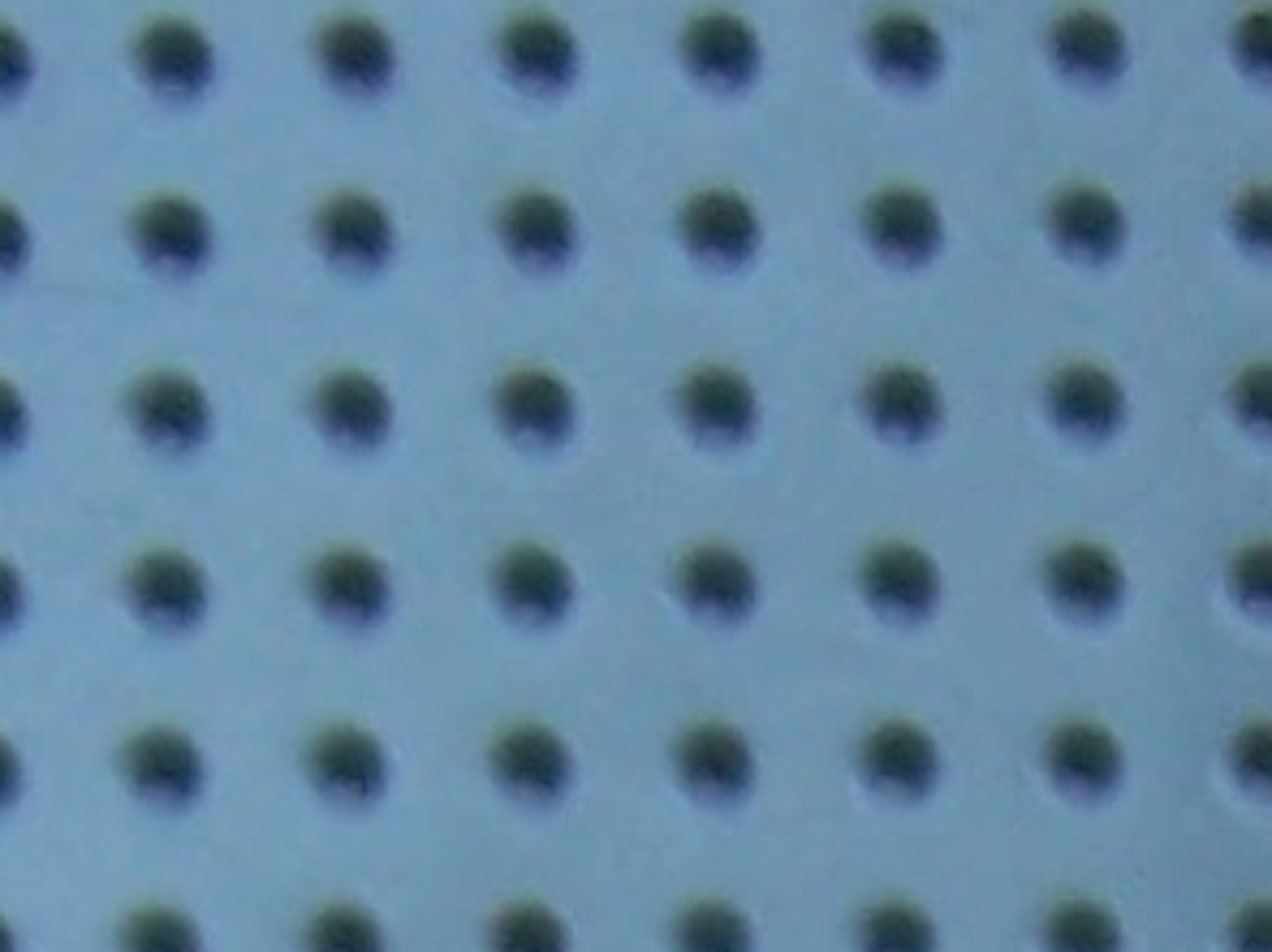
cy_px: 3558
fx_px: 9477
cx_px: 1492
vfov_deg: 5.2
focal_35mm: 258
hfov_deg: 7.6
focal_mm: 5.5
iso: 80
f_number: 3.4
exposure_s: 1/180
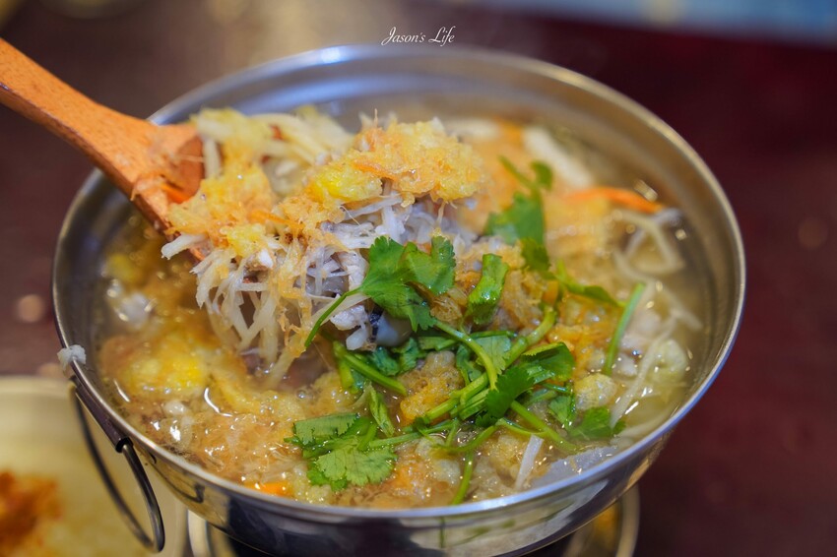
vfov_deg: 21.9
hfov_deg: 32.4
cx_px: 418
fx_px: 1441
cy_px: 278
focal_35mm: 62
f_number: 2.8
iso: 640
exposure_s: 1/80
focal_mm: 62
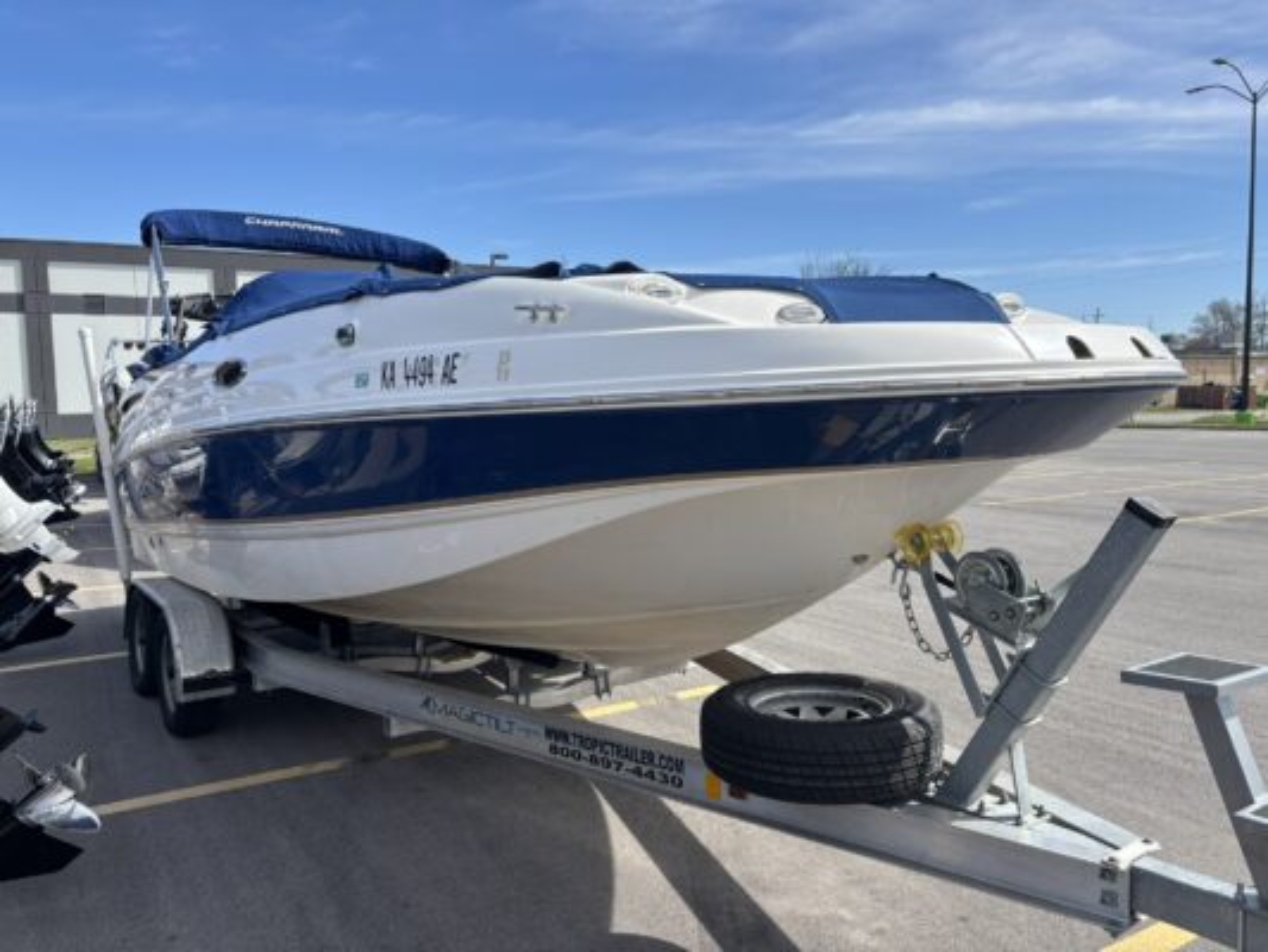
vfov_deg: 53.1
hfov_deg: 67.3
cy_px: 476
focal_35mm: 26
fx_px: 953
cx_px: 634
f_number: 1.6
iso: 50
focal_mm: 5.96
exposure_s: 1/2778
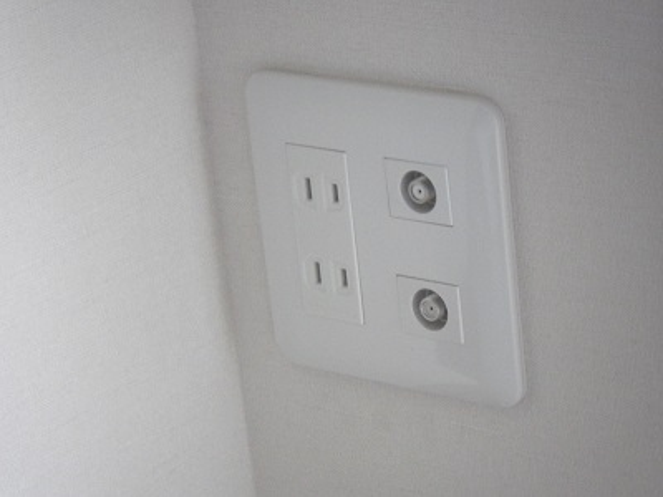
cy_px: 248
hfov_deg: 14.1
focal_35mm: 140
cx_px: 332
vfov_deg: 10.6
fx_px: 2681
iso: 800
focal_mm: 25
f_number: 5.5
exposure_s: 1/80
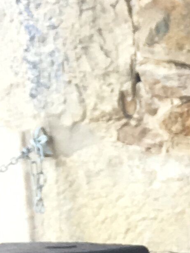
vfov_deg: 9.7
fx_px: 1389
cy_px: 511
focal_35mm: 190
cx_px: 572
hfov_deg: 7.0
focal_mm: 4.15
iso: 32
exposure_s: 1/50
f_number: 2.2
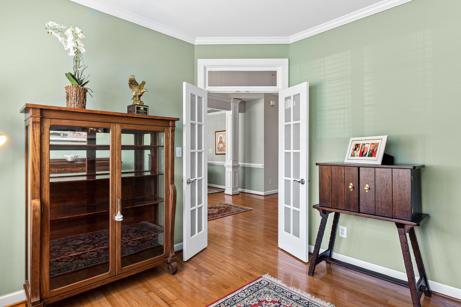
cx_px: 213
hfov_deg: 89.8
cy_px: 153
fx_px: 230
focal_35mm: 18
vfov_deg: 67.4
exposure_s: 1/2
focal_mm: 10
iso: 100
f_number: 8
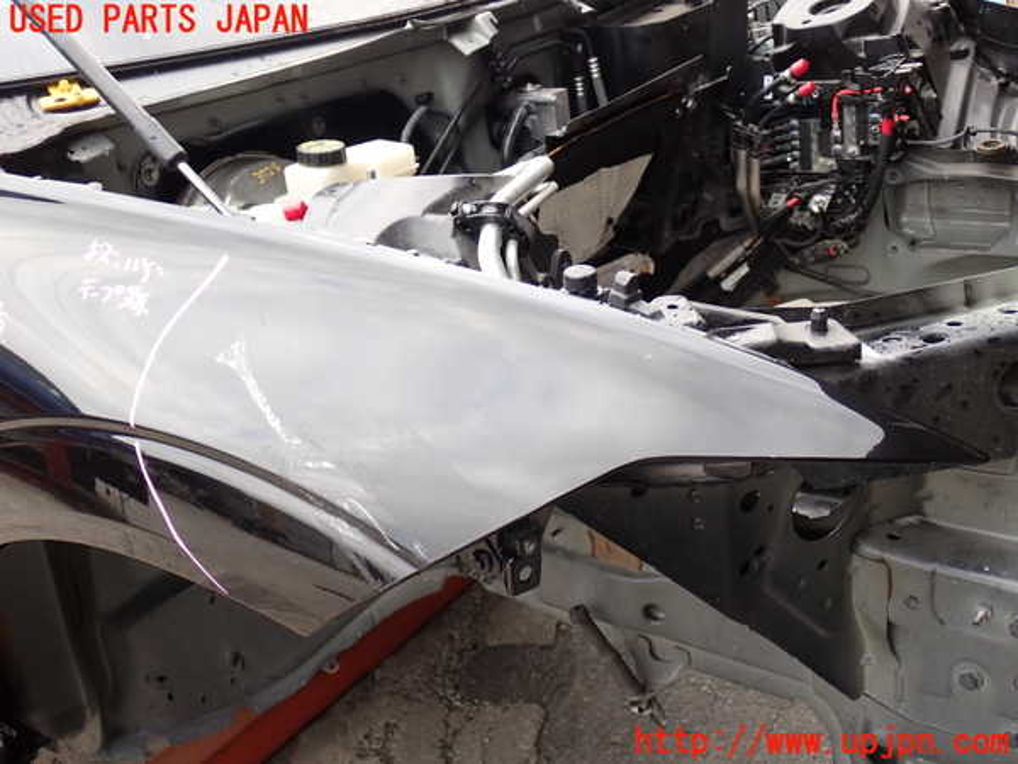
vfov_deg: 35.1
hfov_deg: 45.8
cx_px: 509
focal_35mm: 41
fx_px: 1206
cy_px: 382
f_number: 2.8
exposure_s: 1/80
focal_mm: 7.31
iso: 125
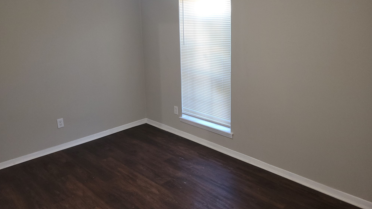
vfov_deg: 39.7
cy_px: 72
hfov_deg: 66.1
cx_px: 186
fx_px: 286
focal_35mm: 29
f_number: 1.8
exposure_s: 1/24
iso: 125
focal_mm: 5.4
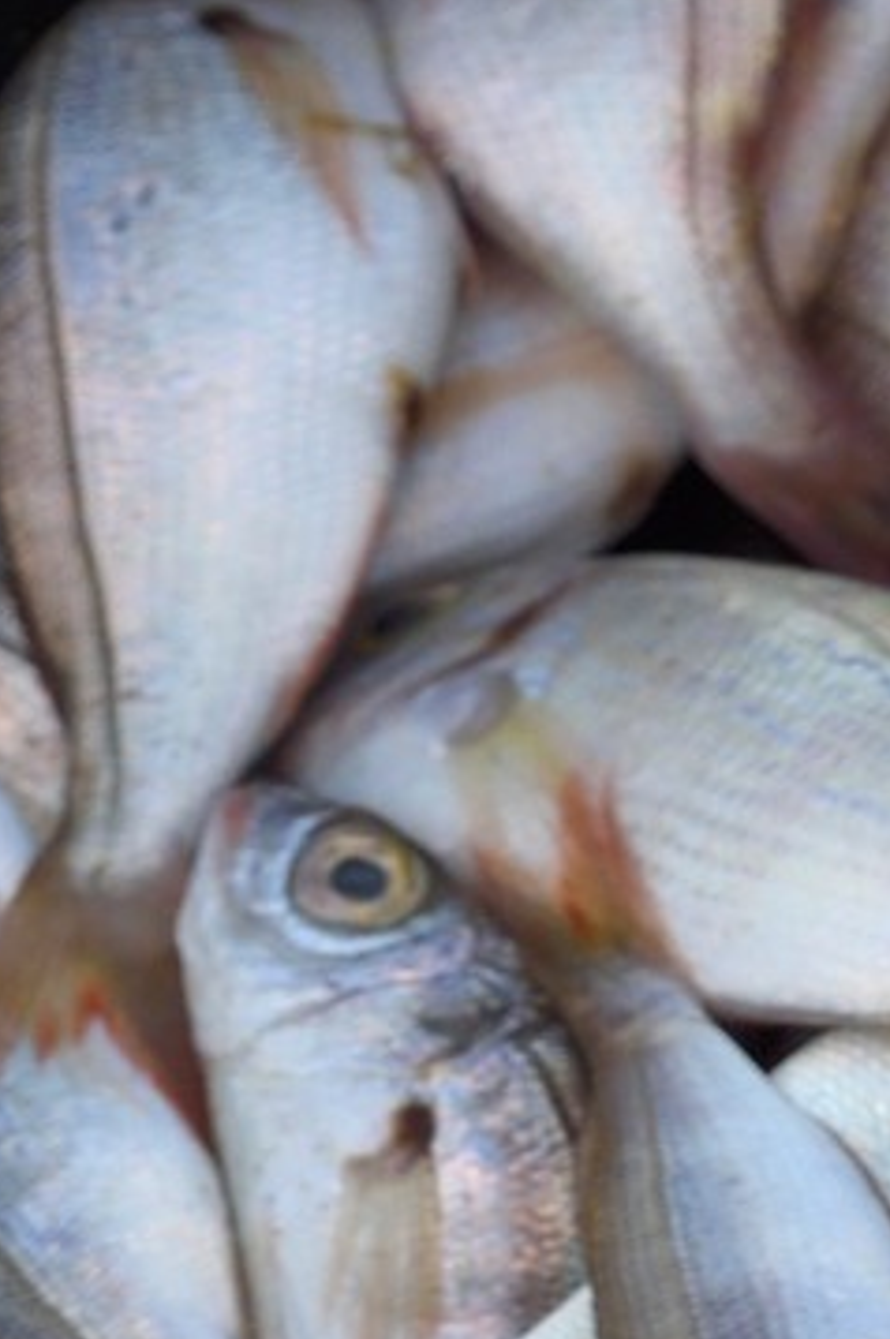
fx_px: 11629
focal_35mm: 313
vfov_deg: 6.4
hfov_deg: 4.4
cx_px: 677
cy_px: 2914
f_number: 13
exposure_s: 1/100
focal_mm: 70
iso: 400
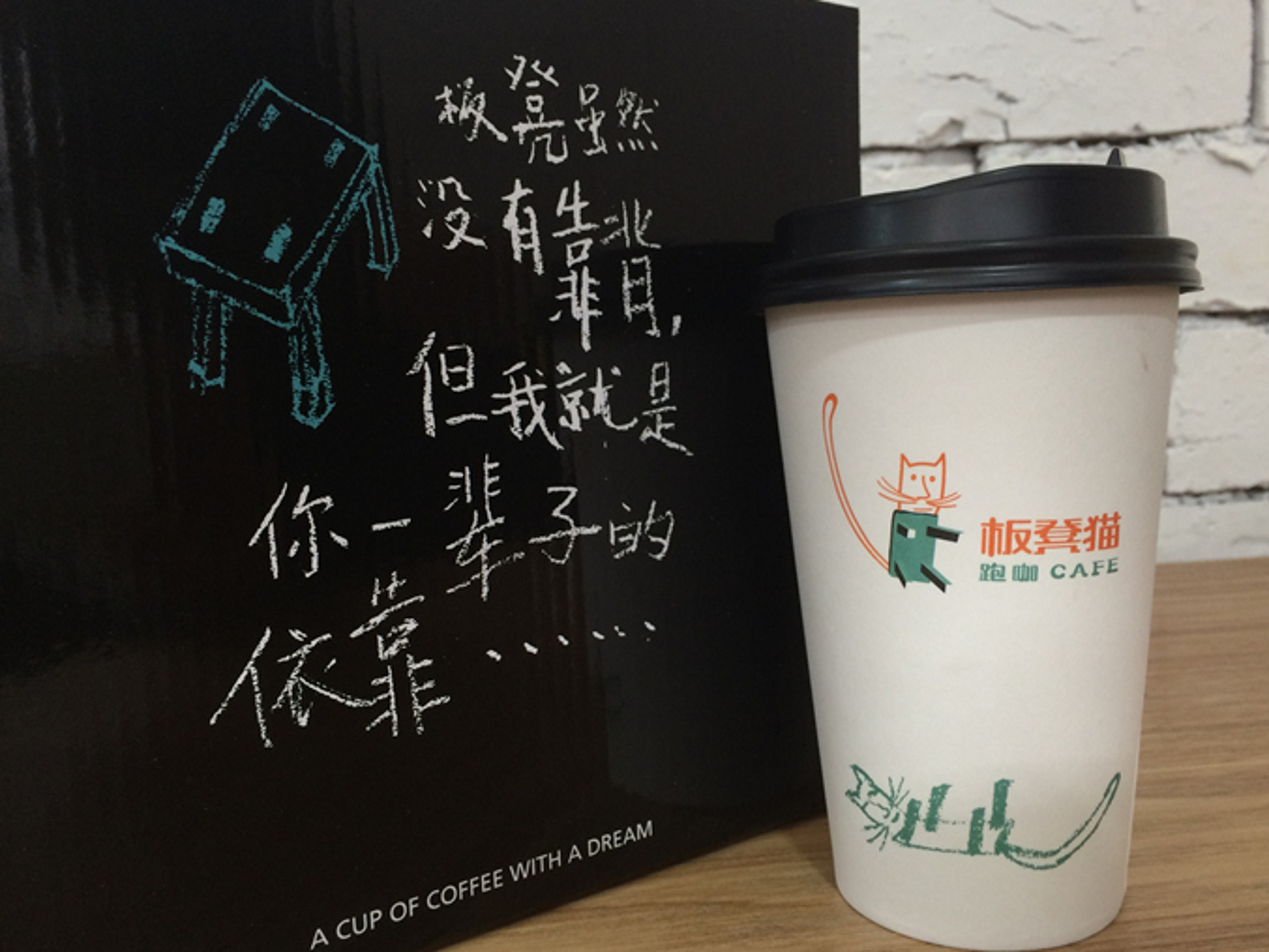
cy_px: 483
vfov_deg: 46.8
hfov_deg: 59.9
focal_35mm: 30
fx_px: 1100
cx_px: 652
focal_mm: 4.15
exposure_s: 1/33
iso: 125
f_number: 2.2
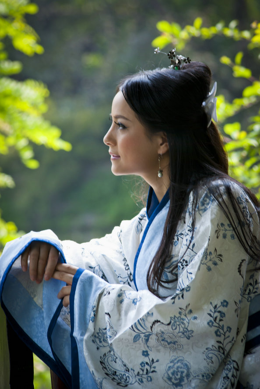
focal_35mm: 202
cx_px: 130
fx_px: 2187
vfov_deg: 10.1
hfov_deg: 6.8
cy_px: 194
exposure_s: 1/125
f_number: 5.6
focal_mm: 135
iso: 100
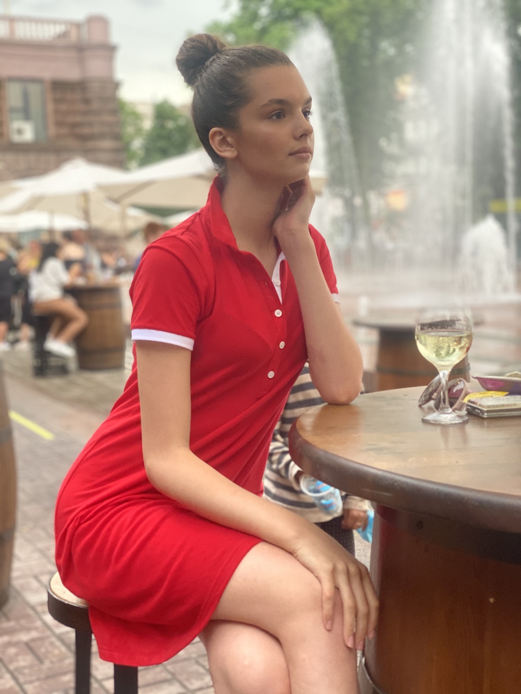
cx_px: 260
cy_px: 347
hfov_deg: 28.0
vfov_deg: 36.8
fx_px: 1043
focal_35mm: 52
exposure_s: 1/100
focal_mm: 6
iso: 160
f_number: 2
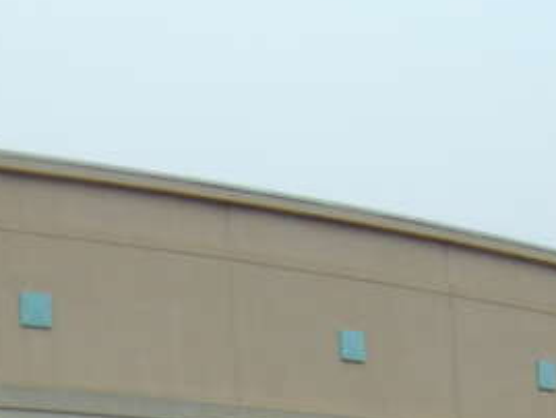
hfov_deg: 16.7
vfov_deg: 12.4
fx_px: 1864
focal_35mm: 116
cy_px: 521
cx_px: 52
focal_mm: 6.9
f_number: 3.3
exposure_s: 1/320
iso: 80
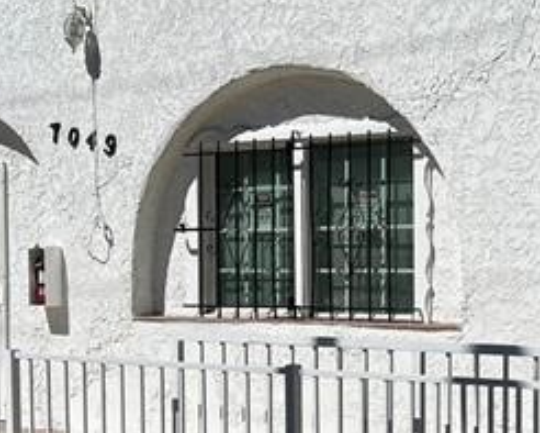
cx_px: 421
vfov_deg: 22.9
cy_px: 334
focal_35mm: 66
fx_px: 1055
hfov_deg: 28.2
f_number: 1.5
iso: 50
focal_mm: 5.7
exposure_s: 1/12658
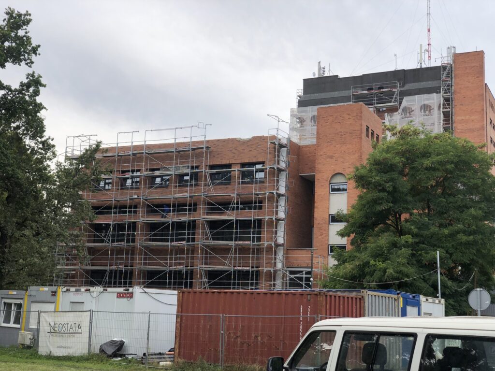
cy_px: 186
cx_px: 248
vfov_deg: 28.0
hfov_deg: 36.8
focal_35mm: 52
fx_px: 744
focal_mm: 6
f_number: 2.4
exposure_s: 1/800
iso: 16
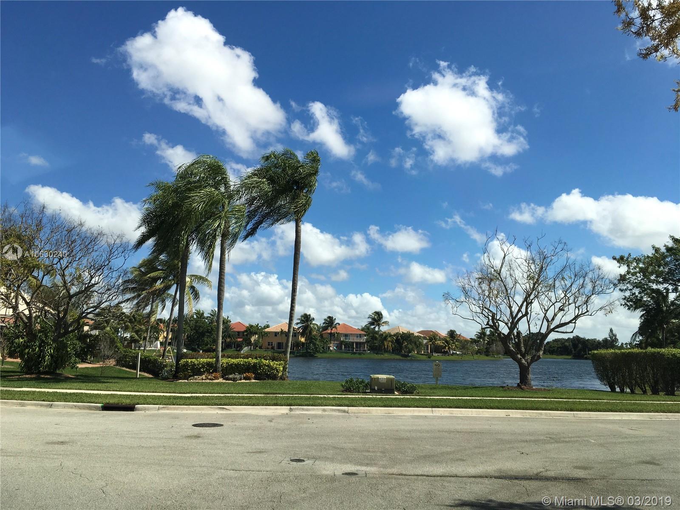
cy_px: 255
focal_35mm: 29
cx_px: 340
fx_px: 570
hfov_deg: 61.7
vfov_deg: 48.2
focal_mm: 4.15
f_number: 2.2
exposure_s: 1/2137
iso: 25
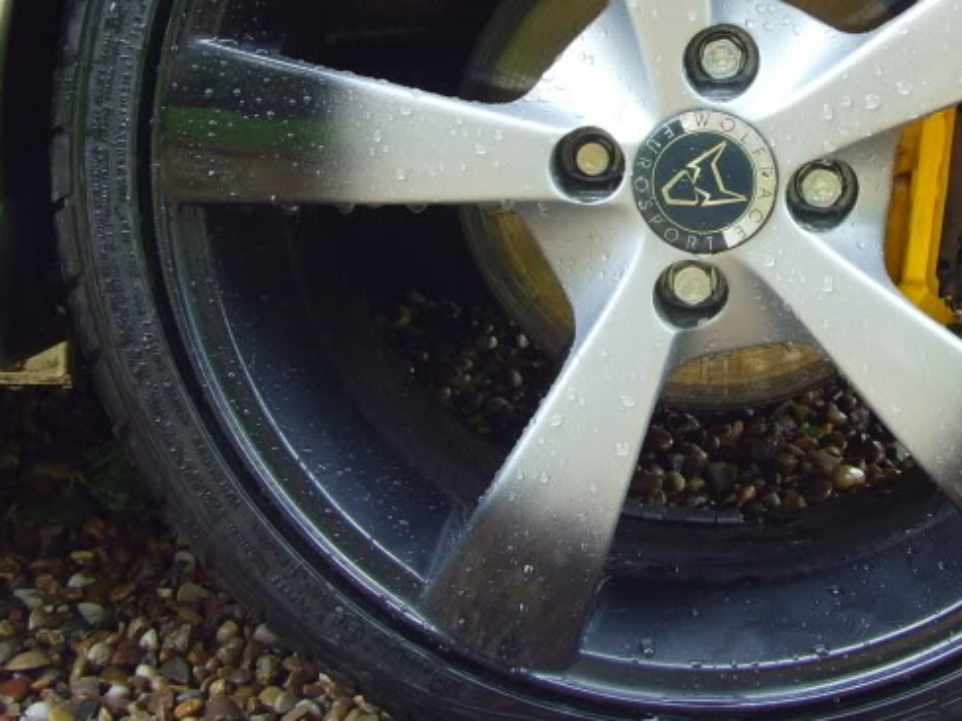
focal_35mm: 64
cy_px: 152
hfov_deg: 29.8
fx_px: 1779
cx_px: 714
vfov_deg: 22.6
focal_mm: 6.6
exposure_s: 1/60
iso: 100
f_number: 3.5
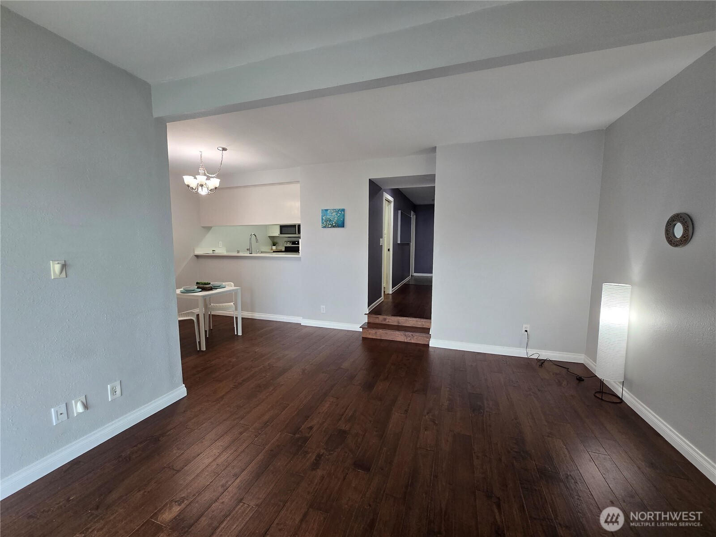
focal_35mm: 13
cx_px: 358
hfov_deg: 106.2
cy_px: 268
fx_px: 269
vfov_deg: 89.9
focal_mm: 2.2
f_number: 2.2
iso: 160
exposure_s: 1/60
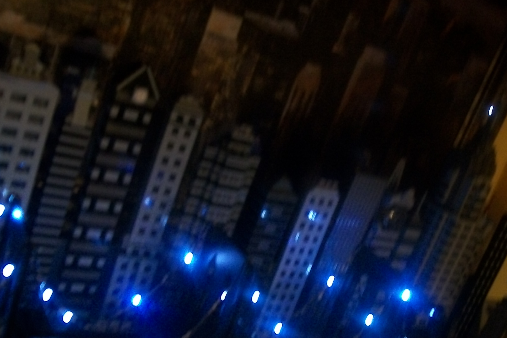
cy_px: 203
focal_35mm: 47
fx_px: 662
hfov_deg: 41.9
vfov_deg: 28.6
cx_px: 277
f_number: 2.7
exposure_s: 1/8
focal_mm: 6
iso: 240
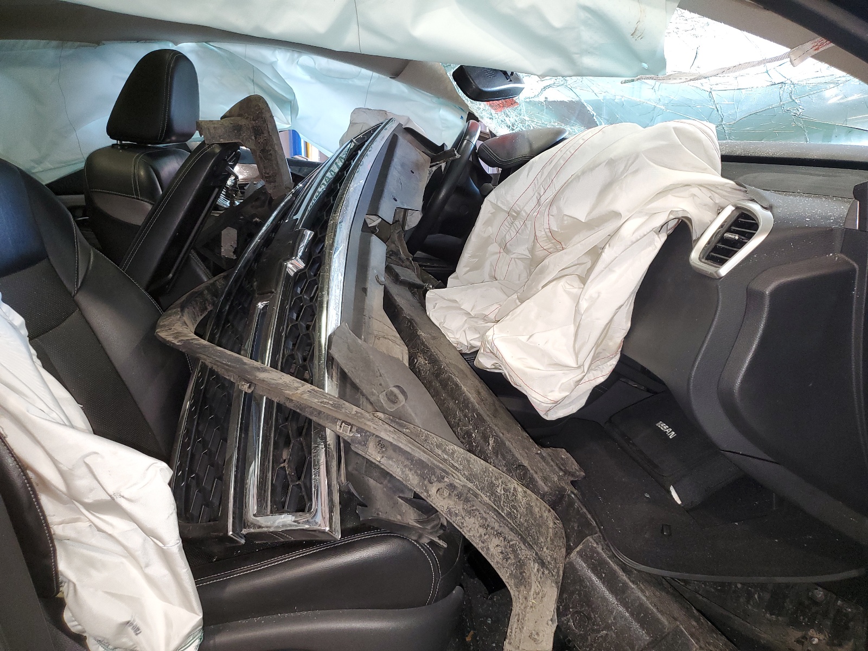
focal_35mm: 26
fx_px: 652
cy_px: 326
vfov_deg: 53.1
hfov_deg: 67.3
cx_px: 434
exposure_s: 1/40
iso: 112
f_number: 1.5
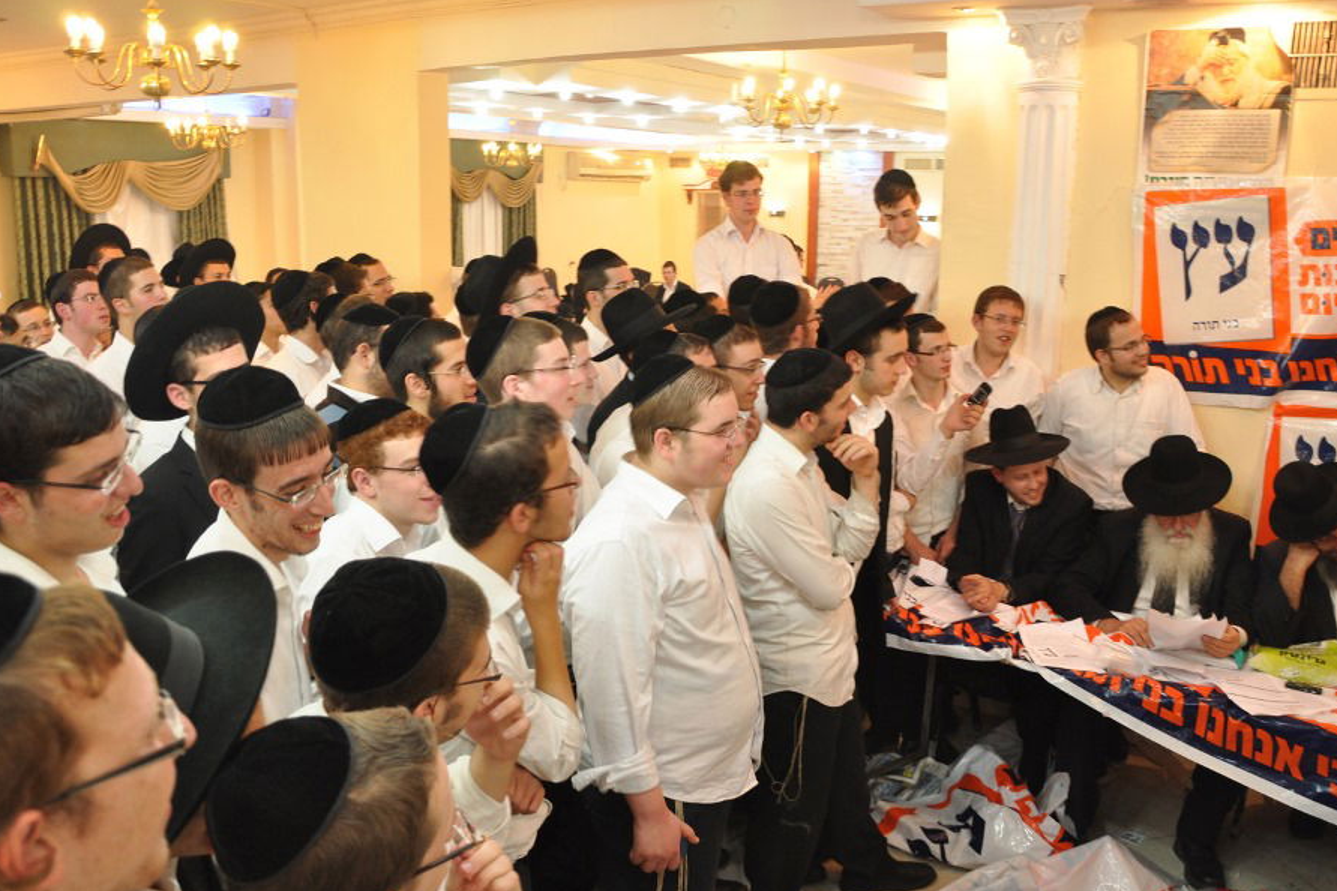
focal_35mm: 31
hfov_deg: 60.3
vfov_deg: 42.3
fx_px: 1151
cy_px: 495
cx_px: 687
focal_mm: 18
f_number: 3.5
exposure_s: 1/30
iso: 640
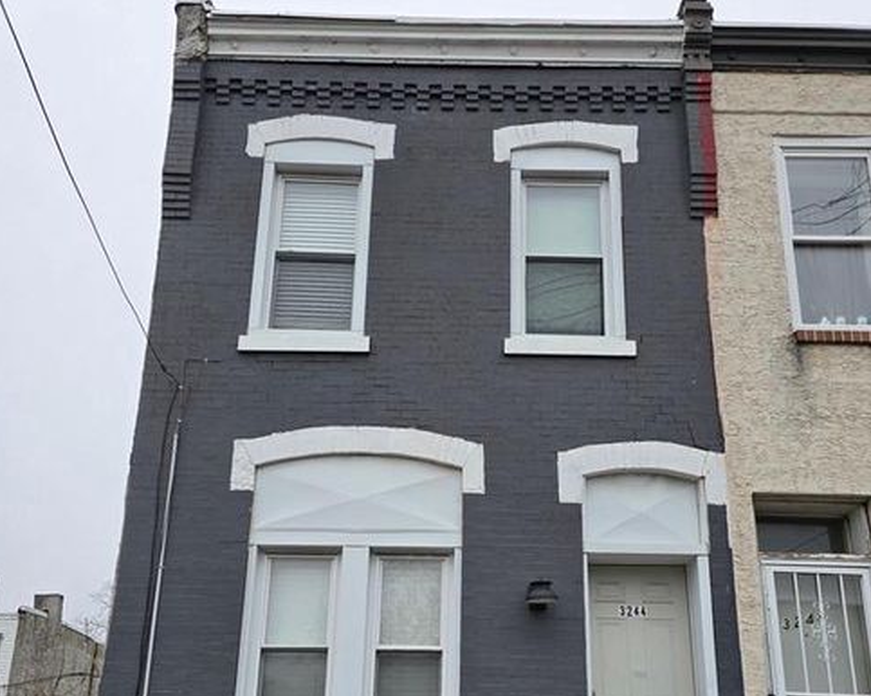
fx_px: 799
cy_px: 558
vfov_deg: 44.7
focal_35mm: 31
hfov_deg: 57.2
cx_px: 427
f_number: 1.7
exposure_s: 1/344
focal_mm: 6.3
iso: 12
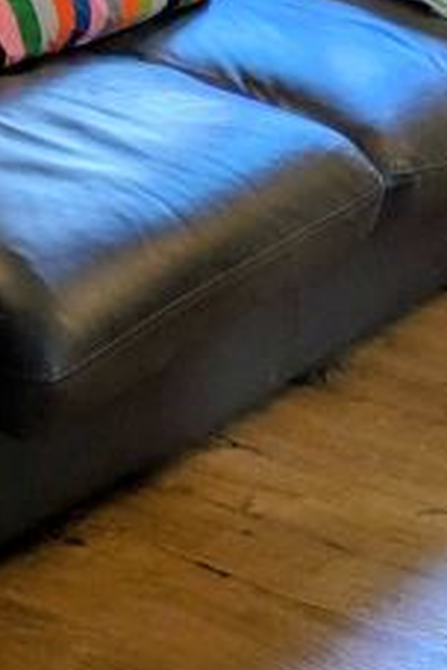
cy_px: -253
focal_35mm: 117
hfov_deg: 11.6
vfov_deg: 16.3
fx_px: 2179
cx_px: -26
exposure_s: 1/50
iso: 66
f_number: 1.89
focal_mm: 5.43
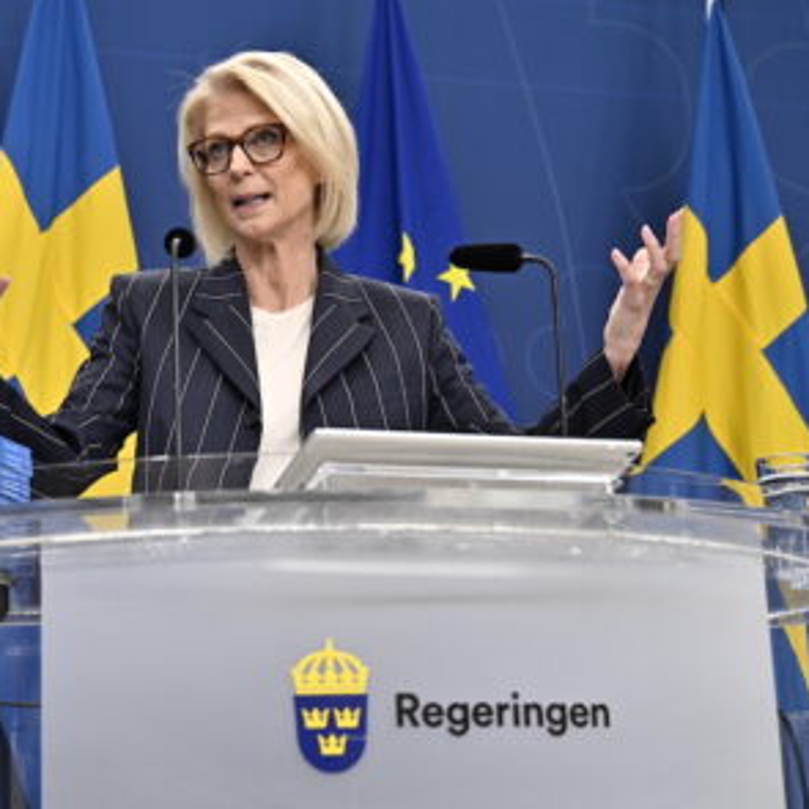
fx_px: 1851
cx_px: 255
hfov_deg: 24.5
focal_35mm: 70
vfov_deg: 24.7
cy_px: 409
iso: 2000
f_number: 5
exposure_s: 1/320
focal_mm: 54
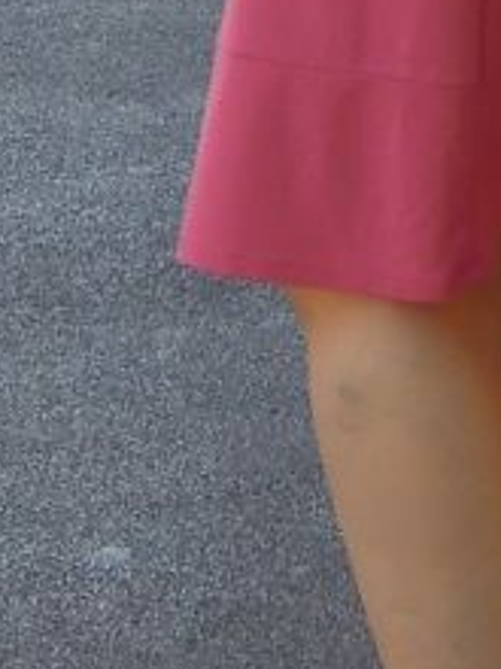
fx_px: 7410
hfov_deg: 3.9
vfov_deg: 5.1
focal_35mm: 384
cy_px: -348
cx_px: 756
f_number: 3.7
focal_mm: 11.1
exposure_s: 1/200
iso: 160
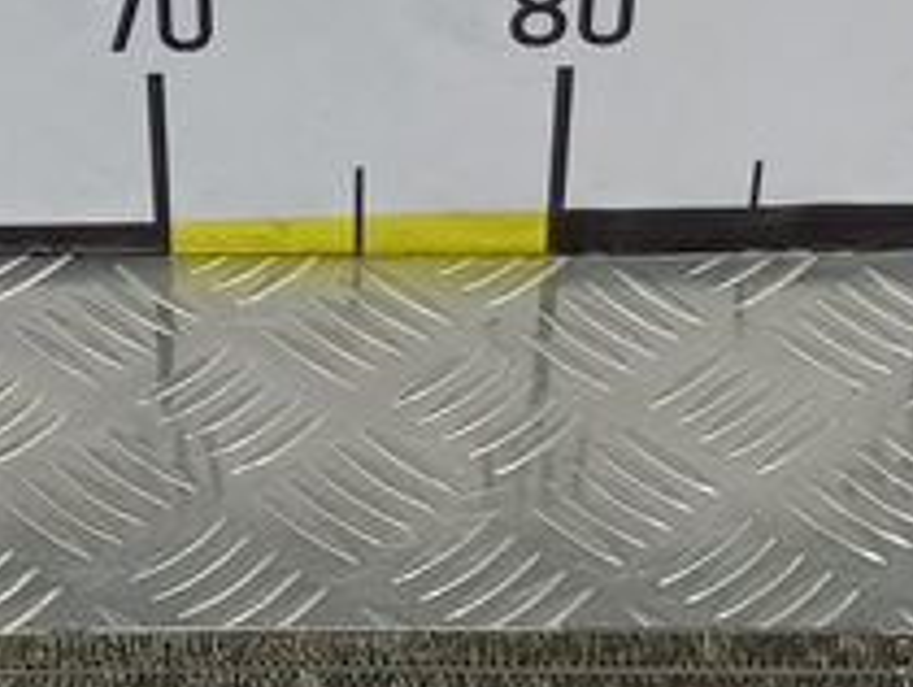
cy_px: 1170
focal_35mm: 112
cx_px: 261
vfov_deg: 12.3
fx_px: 2957
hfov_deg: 17.5
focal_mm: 4.11
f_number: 1.6
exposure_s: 1/50
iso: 124
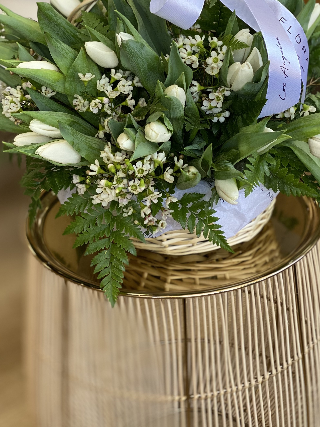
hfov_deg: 18.4
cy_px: 120
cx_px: 177
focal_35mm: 80
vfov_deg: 24.2
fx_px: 986
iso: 64
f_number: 2
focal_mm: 6
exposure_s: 1/120
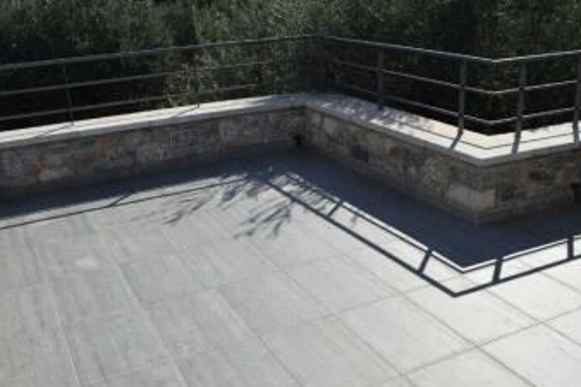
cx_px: 323
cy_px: 240
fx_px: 613
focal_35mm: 38
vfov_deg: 34.8
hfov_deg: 50.6
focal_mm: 18
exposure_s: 1/500
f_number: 11
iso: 200
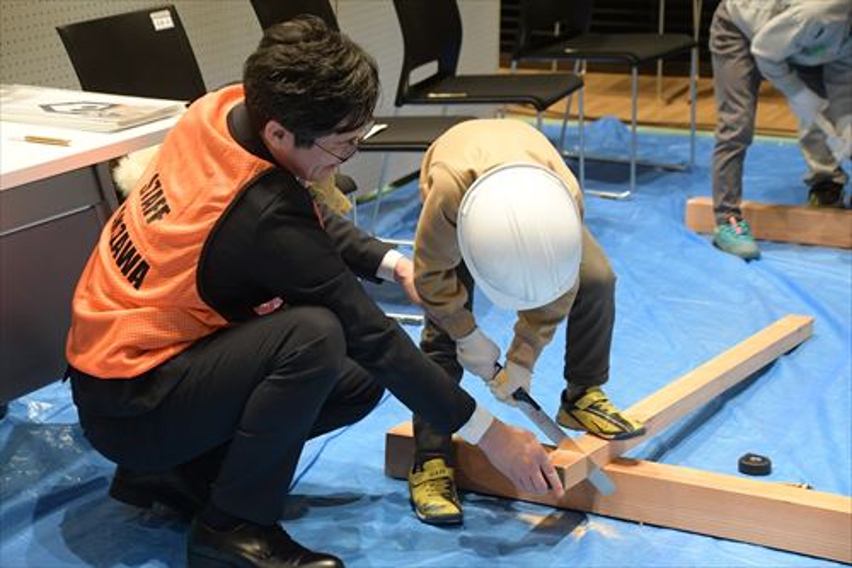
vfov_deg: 15.7
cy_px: 284
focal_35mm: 87
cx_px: 426
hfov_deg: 23.4
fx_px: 2058
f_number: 4.8
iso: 3200
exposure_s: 1/100
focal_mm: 58
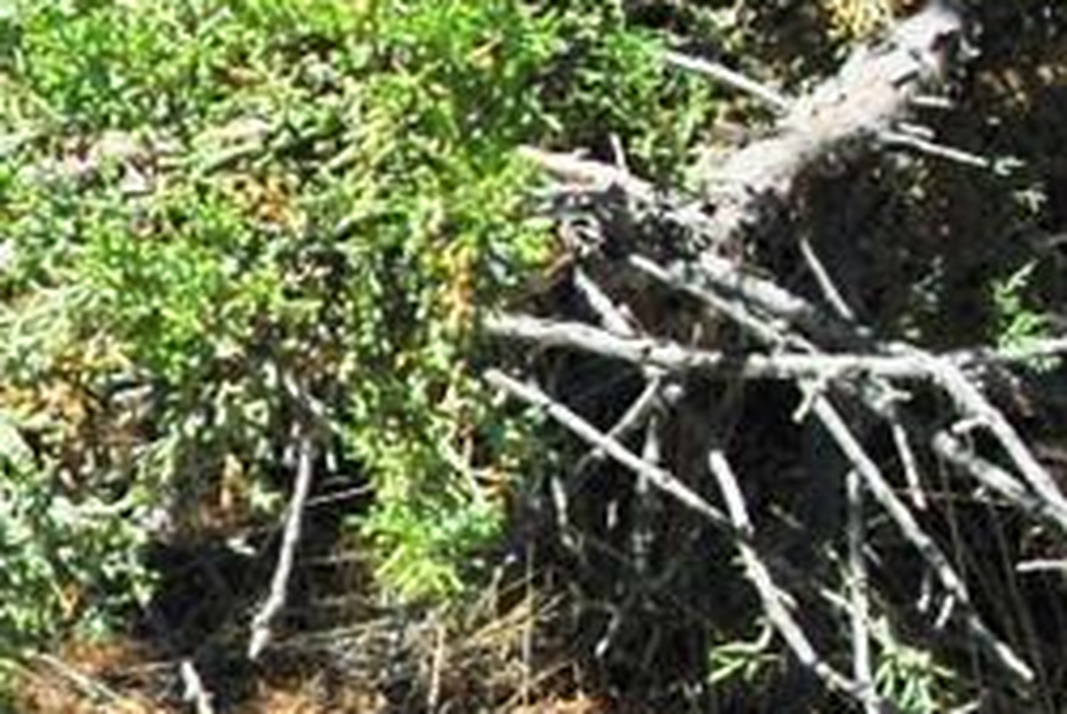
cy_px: 516
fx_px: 7180
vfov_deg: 5.7
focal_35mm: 242
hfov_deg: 8.2
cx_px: -829
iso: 400
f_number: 13
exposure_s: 1/640
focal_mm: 27
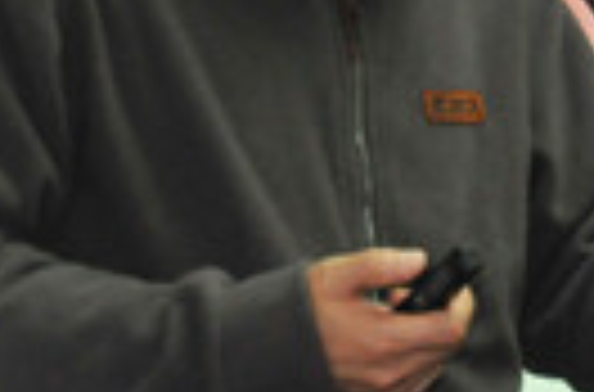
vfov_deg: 7.3
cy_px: -95
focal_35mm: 184
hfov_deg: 11.1
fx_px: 3030
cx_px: 598
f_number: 5
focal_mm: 27
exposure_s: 1/100
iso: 1000
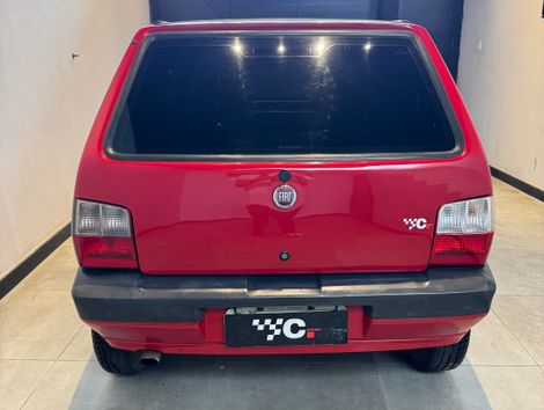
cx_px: 272
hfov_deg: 71.5
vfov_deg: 56.9
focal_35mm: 24
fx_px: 378
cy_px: 205
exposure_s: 1/60
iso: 320
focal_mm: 6.76
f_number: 1.78
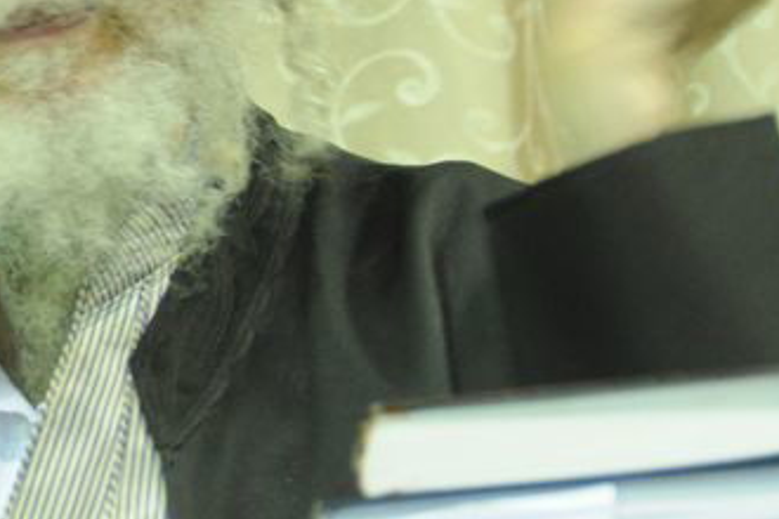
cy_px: 38
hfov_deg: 6.3
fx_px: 7032
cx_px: -104
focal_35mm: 325
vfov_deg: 4.2
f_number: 5
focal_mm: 70
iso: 1250
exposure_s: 1/40
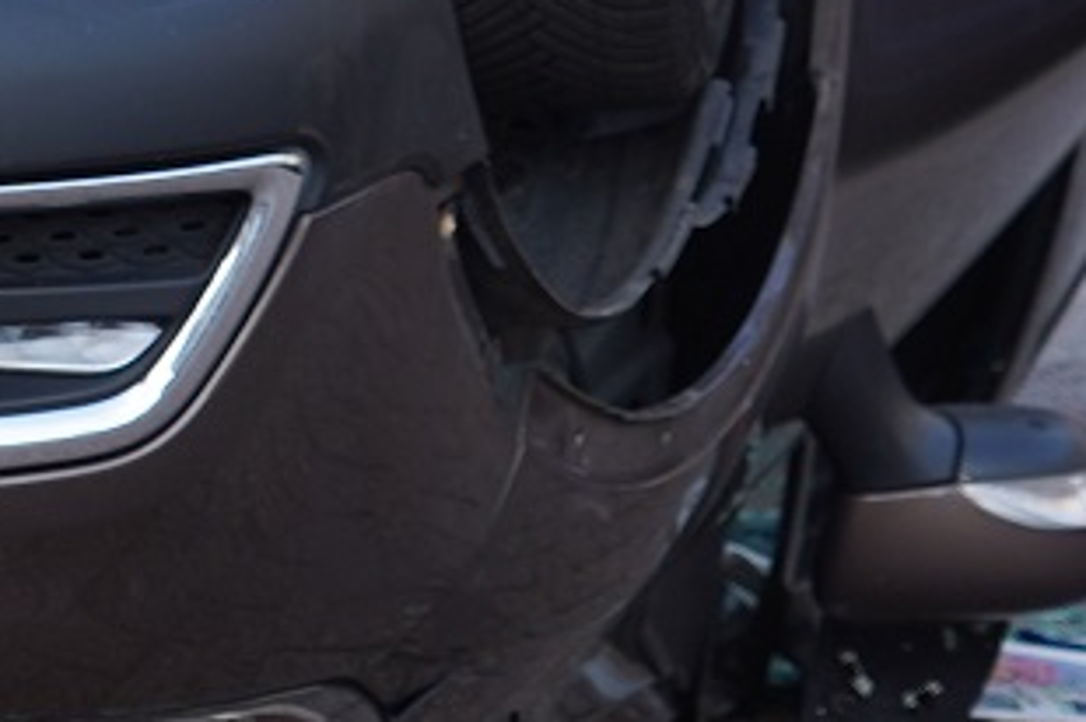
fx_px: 11029
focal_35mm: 366
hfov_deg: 5.6
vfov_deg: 3.7
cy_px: -554
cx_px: -417
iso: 100
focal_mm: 59
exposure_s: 1/80
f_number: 4.5
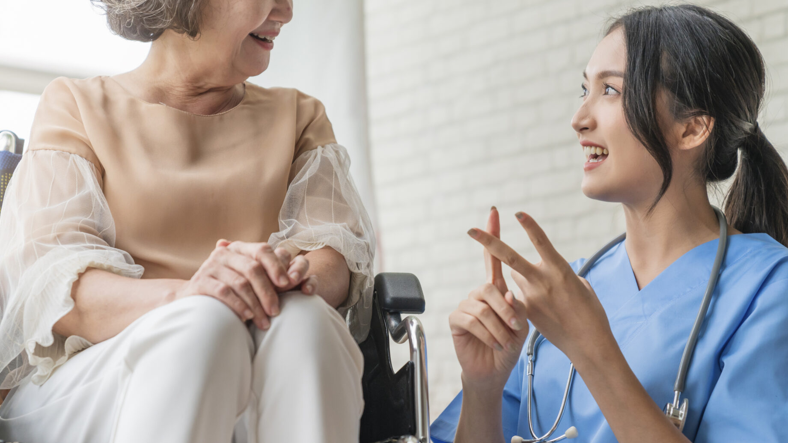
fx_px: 2131
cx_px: 342
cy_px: 202
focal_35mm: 102
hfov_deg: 20.9
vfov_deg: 11.9
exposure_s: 1/800
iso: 640
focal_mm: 70
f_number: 2.8
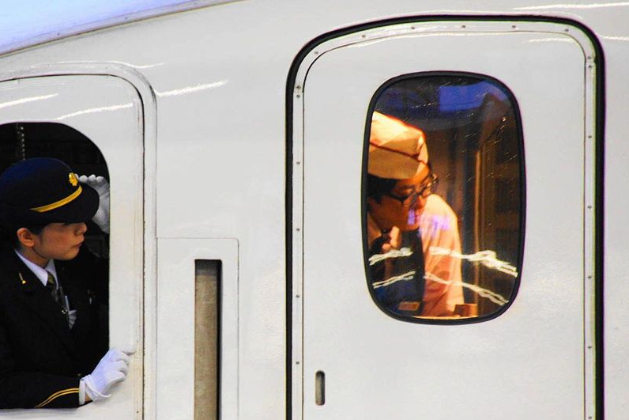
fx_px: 7759
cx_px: 250
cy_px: 245
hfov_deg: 4.6
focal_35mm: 444
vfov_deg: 3.1
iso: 1600
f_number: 6.3
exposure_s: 1/40
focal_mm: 230
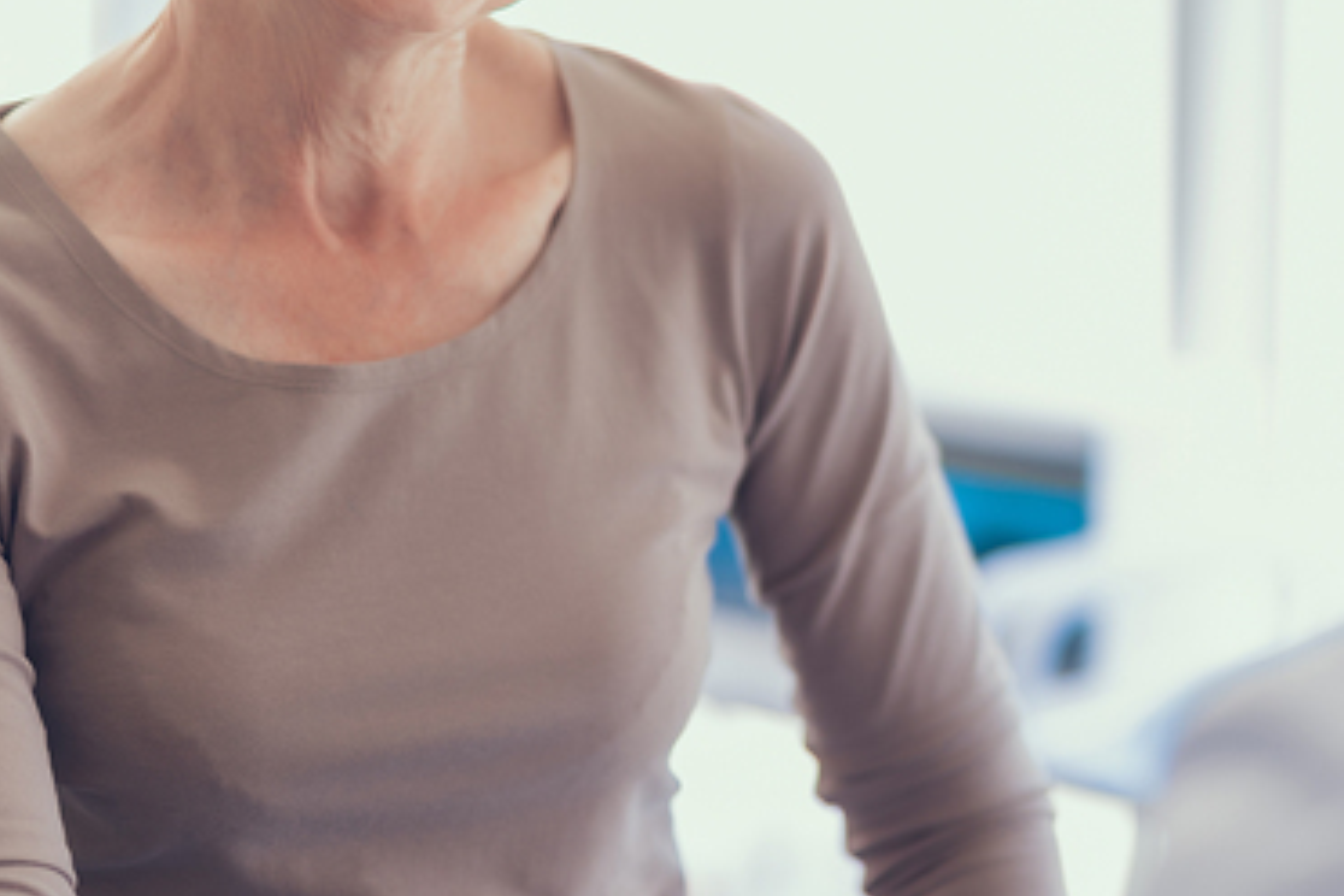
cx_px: 1131
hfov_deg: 17.9
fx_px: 4218
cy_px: 347
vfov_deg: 12.1
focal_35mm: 113
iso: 160
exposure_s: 1/160
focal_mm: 50
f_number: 1.4
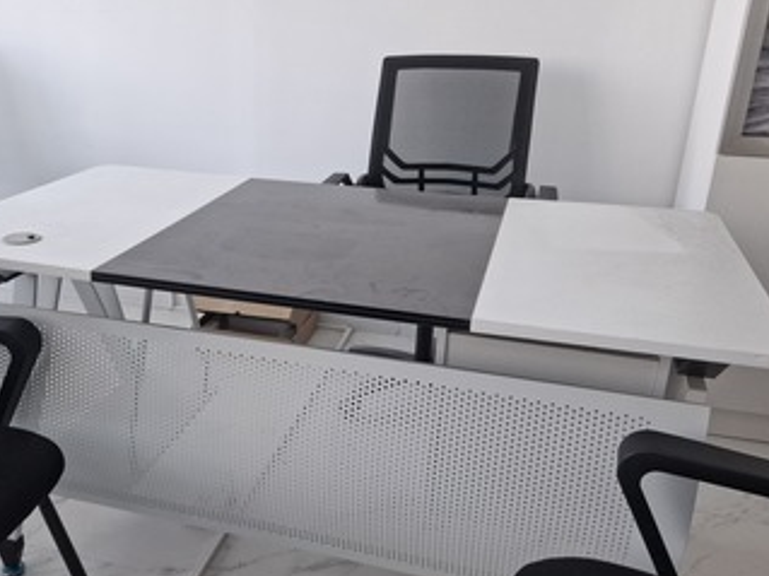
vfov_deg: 42.9
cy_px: 307
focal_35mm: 33
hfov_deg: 54.9
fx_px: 733
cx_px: 303
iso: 80
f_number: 1.8
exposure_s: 1/100
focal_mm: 5.54
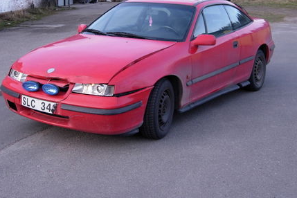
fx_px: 487
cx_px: 131
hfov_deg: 33.9
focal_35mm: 59
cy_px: 71
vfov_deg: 22.9
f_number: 2.8
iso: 64
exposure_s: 1/271
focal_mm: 7.8
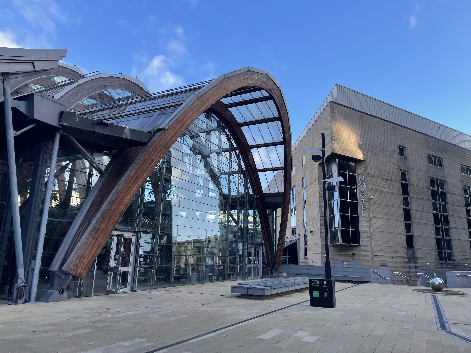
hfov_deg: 67.3
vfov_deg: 53.1
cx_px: 236
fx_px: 354
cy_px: 176
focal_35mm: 26
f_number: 1.6
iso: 32
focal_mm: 4.2
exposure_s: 1/836
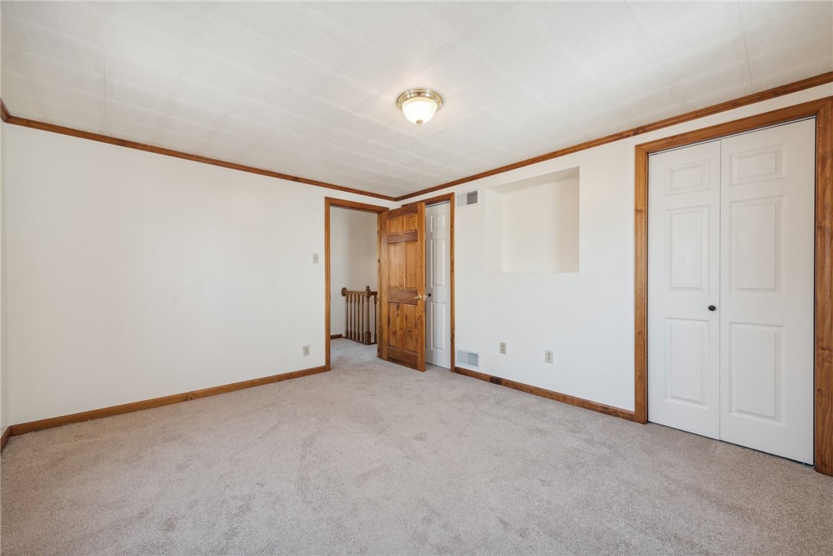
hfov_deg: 104.2
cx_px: 416
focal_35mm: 14
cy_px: 278
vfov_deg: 81.2
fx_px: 324
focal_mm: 14
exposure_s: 1/2.5
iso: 50
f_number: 11
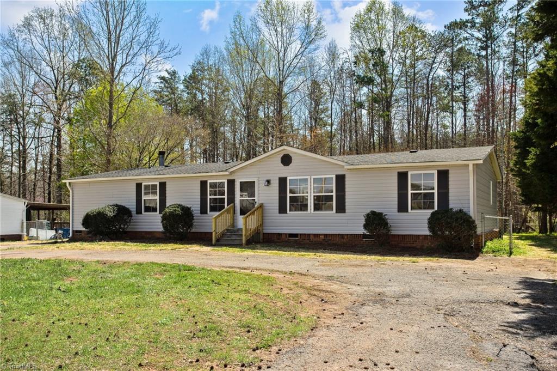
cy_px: 186
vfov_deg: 39.9
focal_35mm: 33
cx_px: 278
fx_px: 510
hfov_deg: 57.3
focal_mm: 33
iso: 125
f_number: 8
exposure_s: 1/320
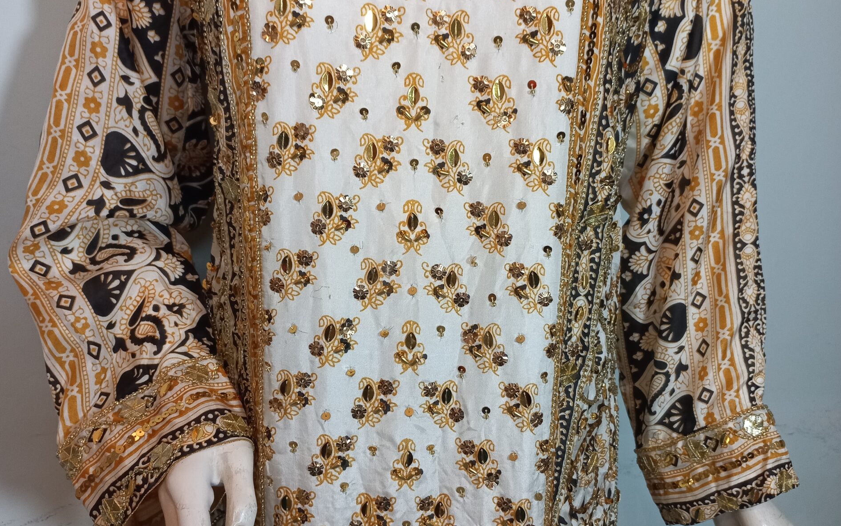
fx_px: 825
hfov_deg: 54.0
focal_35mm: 36
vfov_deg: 35.3
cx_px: 413
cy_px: 254
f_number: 1.8
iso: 200
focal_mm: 4.6
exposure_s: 1/50
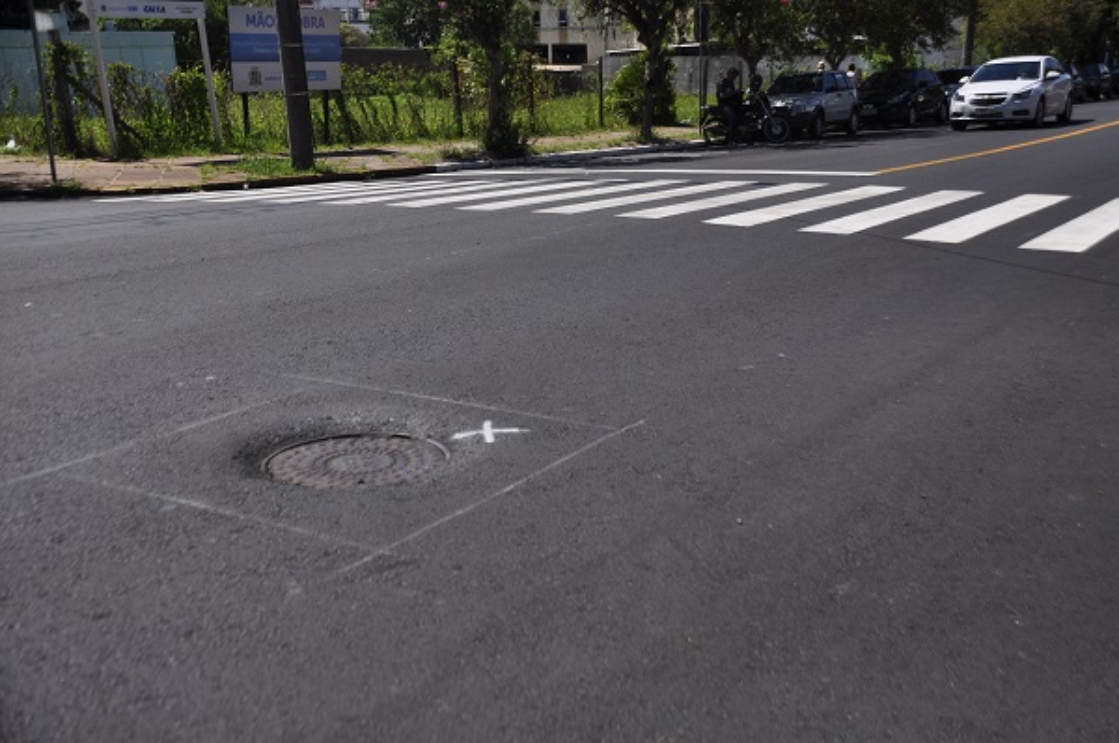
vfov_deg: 31.8
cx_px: 560
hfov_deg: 46.5
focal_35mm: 42
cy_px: 372
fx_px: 1303
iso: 200
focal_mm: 28
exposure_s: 1/2500
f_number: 4
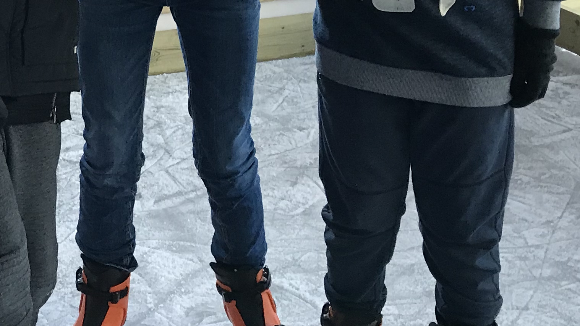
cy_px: -107
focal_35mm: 81
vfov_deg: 14.3
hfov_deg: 25.4
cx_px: 55
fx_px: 1246
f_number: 1.8
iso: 20
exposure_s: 1/32
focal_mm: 3.99
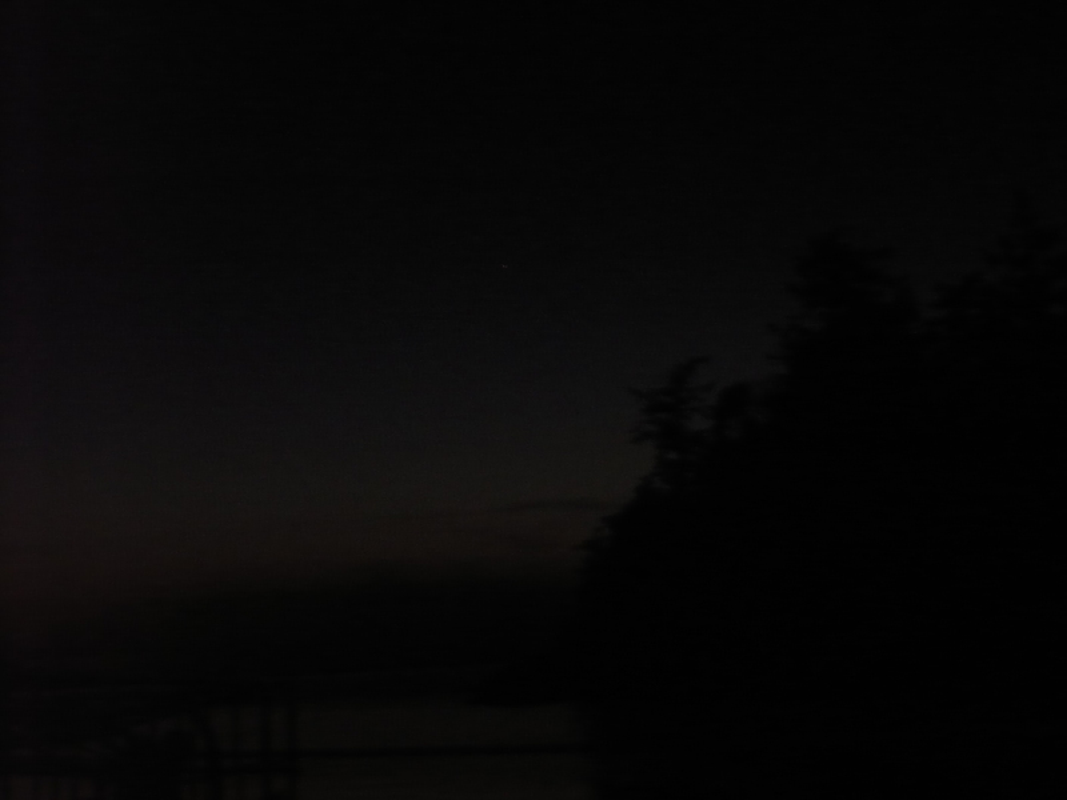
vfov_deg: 18.7
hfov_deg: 24.7
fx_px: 2435
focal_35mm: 79
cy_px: 400
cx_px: 534
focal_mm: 13
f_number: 4.3
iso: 400
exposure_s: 1/4
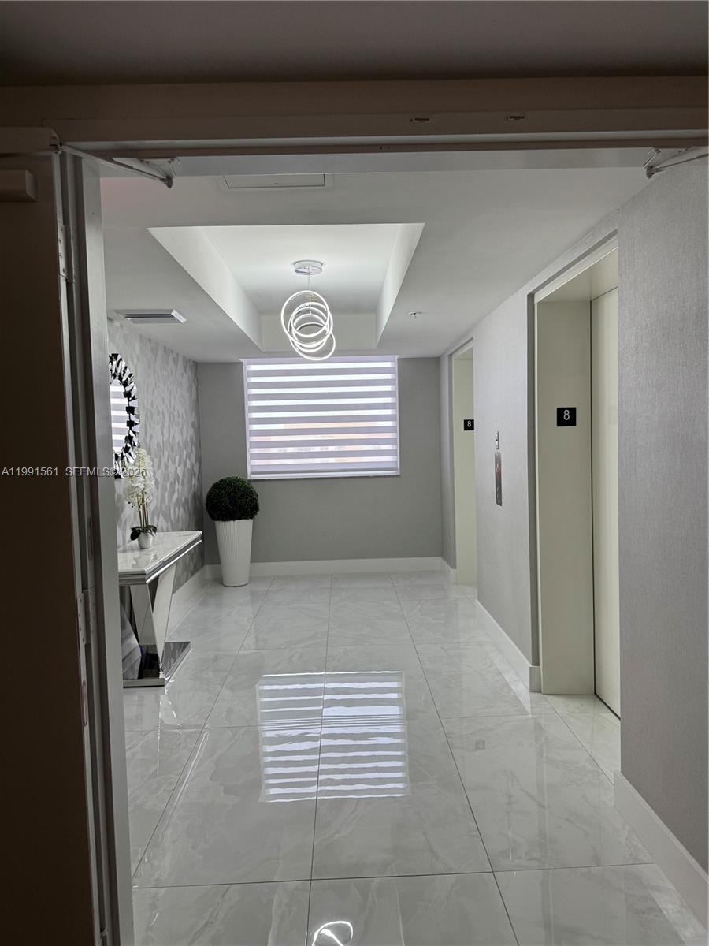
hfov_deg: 56.8
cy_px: 473
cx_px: 354
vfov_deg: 71.6
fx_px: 655
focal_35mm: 24
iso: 80
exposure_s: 1/120
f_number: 1.78
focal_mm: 6.76
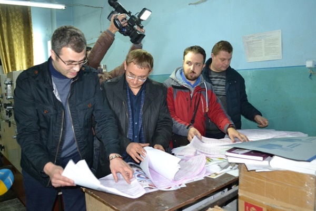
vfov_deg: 43.6
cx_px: 158
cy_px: 106
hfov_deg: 61.9
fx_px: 263
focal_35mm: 30
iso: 1800
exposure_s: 1/60
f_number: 3.8
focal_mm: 20
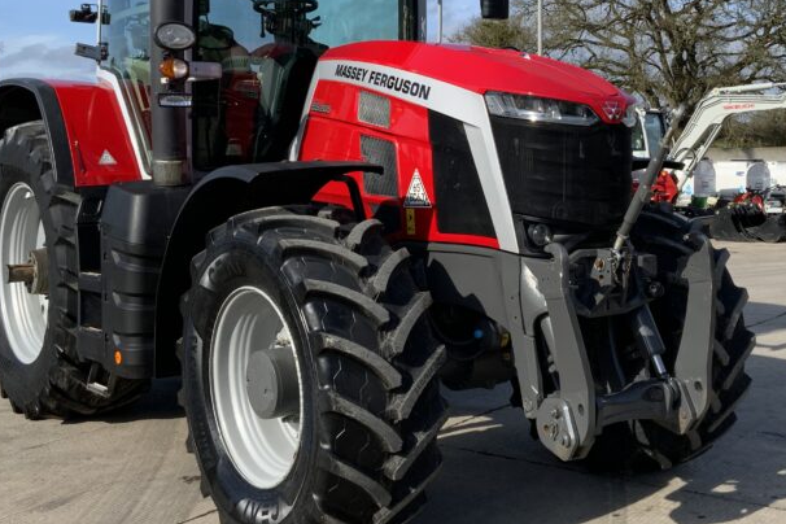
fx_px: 1113
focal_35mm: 51
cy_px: 171
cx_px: 464
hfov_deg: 38.8
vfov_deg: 26.3
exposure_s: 1/1534
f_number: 1.8
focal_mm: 3
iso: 16
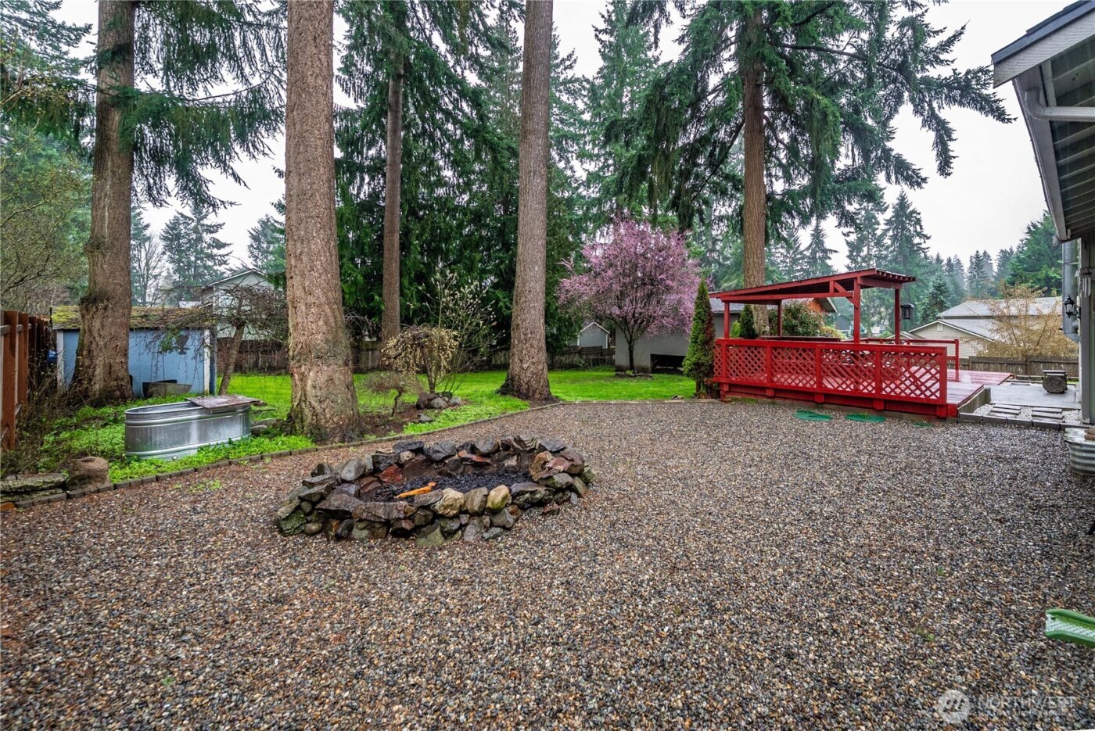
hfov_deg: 104.2
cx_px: 548
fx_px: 426
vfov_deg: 81.3
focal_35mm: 14
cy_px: 366
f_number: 7.1
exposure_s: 1/30
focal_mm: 14
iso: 640
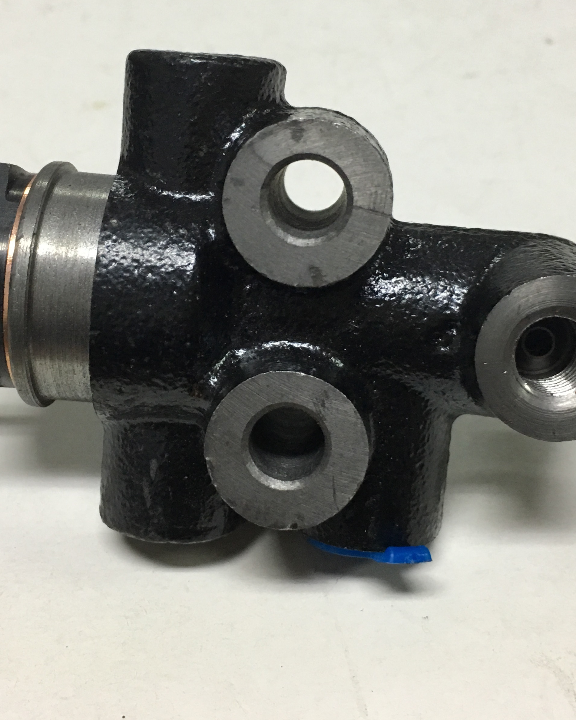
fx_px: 1023
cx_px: 270
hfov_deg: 31.4
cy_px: 279
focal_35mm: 48
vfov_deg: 38.6
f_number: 2.2
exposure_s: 1/15
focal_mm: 4.15
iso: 64
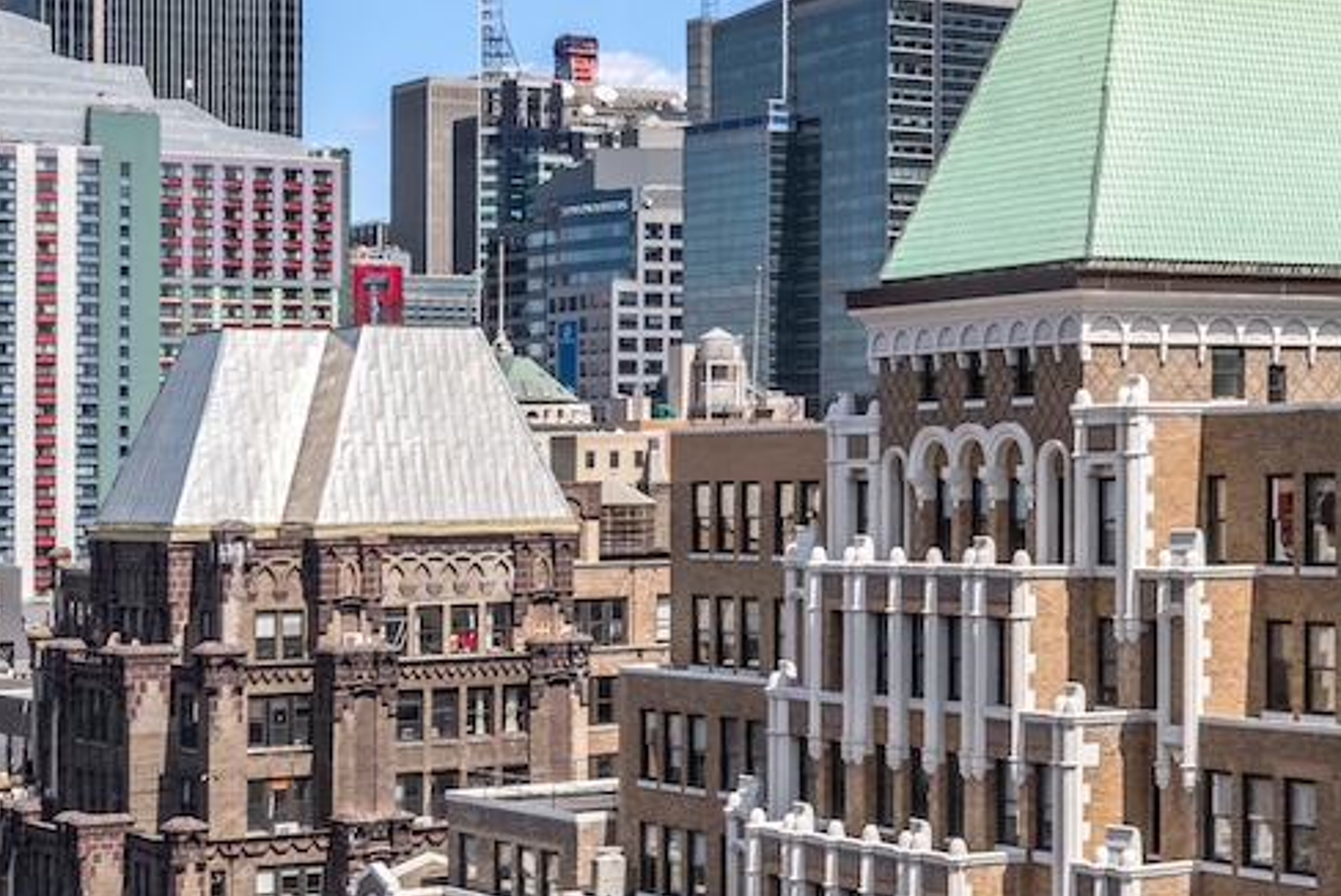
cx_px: 1456
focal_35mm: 86
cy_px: 701
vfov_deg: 15.8
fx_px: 3205
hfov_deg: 22.4
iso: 800
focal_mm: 35
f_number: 11
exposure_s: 1/1600
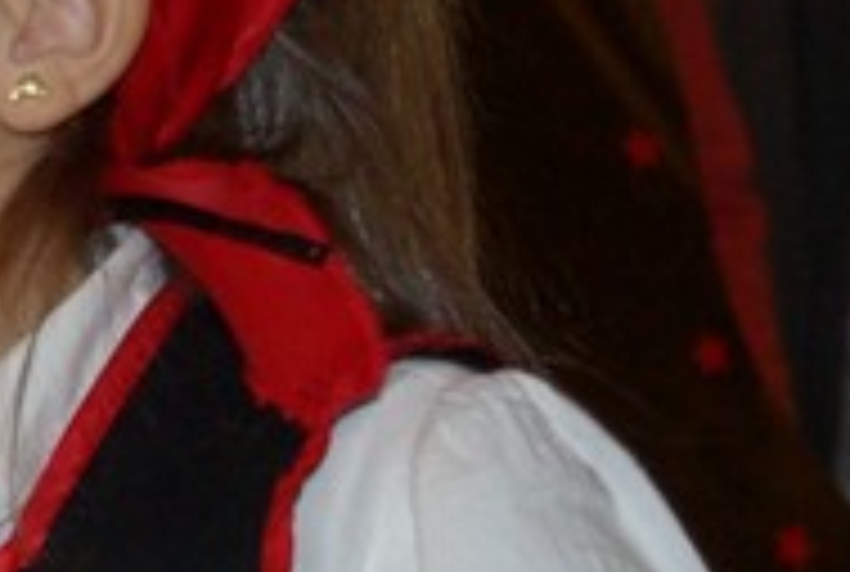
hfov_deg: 4.1
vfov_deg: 2.7
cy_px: 727
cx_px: -18
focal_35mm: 507
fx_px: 11999
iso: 400
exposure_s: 1/60
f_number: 6.7
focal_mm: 50
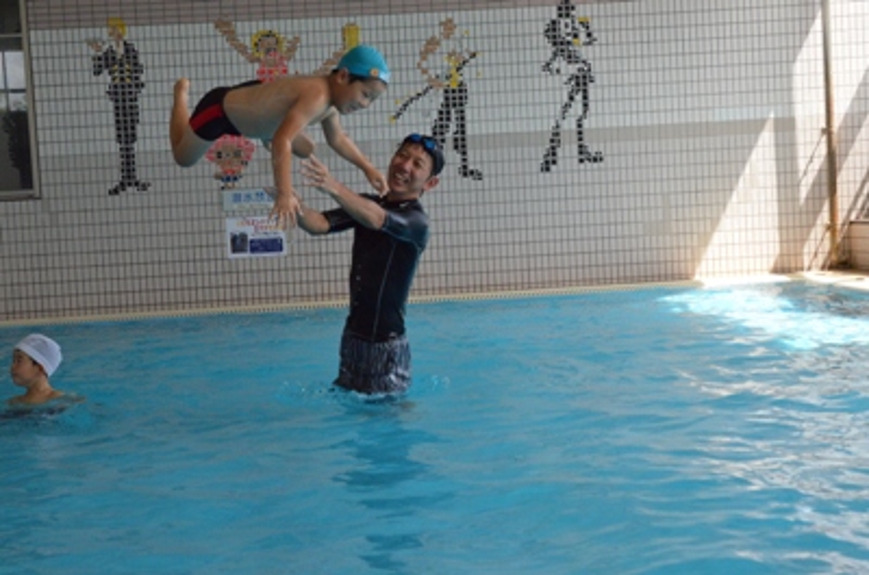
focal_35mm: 68
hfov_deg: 29.9
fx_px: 1626
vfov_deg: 20.1
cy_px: 288
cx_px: 434
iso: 4000
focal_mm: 45
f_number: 7.1
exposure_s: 1/2000
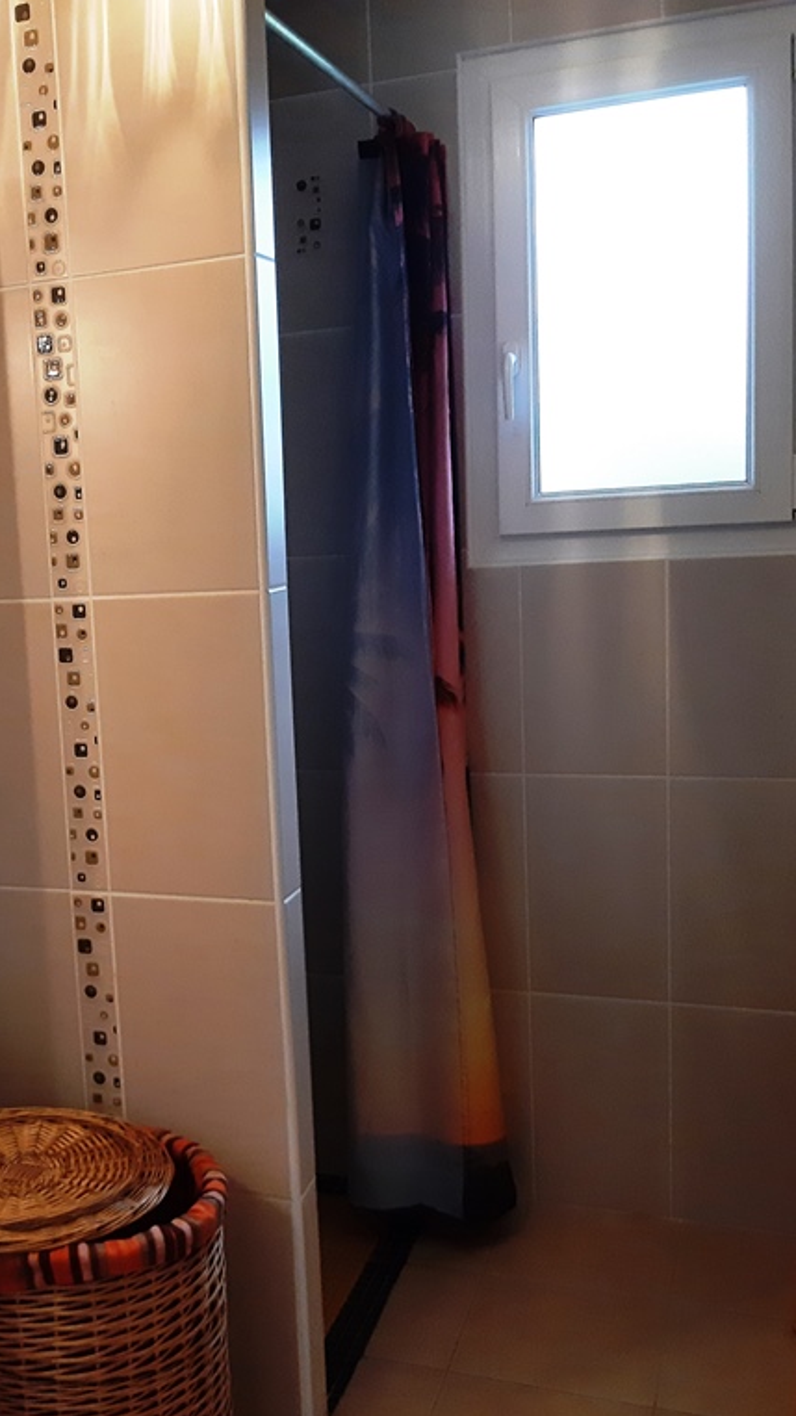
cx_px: 113
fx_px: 1426
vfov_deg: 52.8
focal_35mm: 38
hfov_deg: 30.1
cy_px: 710
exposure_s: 1/50
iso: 250
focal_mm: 3.93
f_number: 1.7
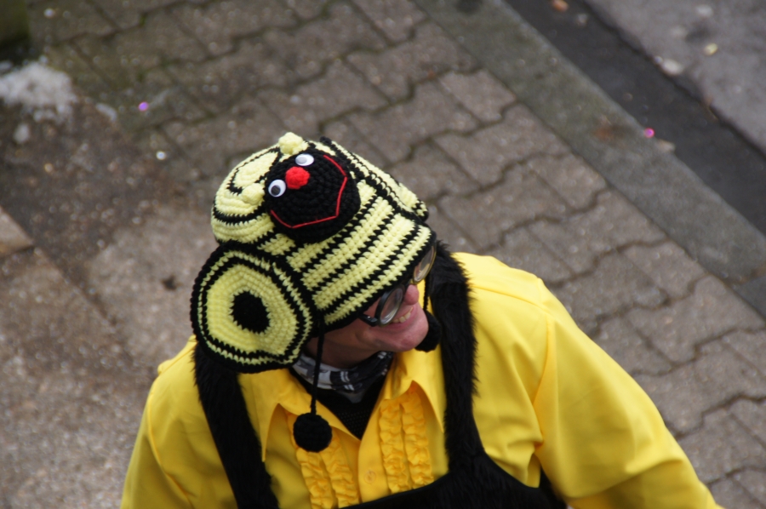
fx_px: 6376
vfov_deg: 4.6
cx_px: 383
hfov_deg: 6.9
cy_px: 254
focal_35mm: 300
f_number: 6.3
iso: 500
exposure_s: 1/320
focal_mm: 200
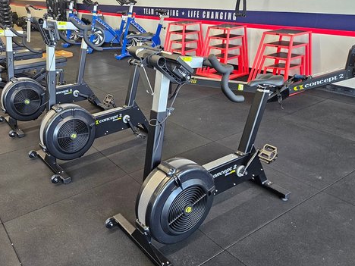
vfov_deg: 45.4
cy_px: 131
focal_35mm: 31
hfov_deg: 57.3
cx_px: 124
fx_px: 318
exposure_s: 1/120
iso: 320
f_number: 1.8
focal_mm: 5.4
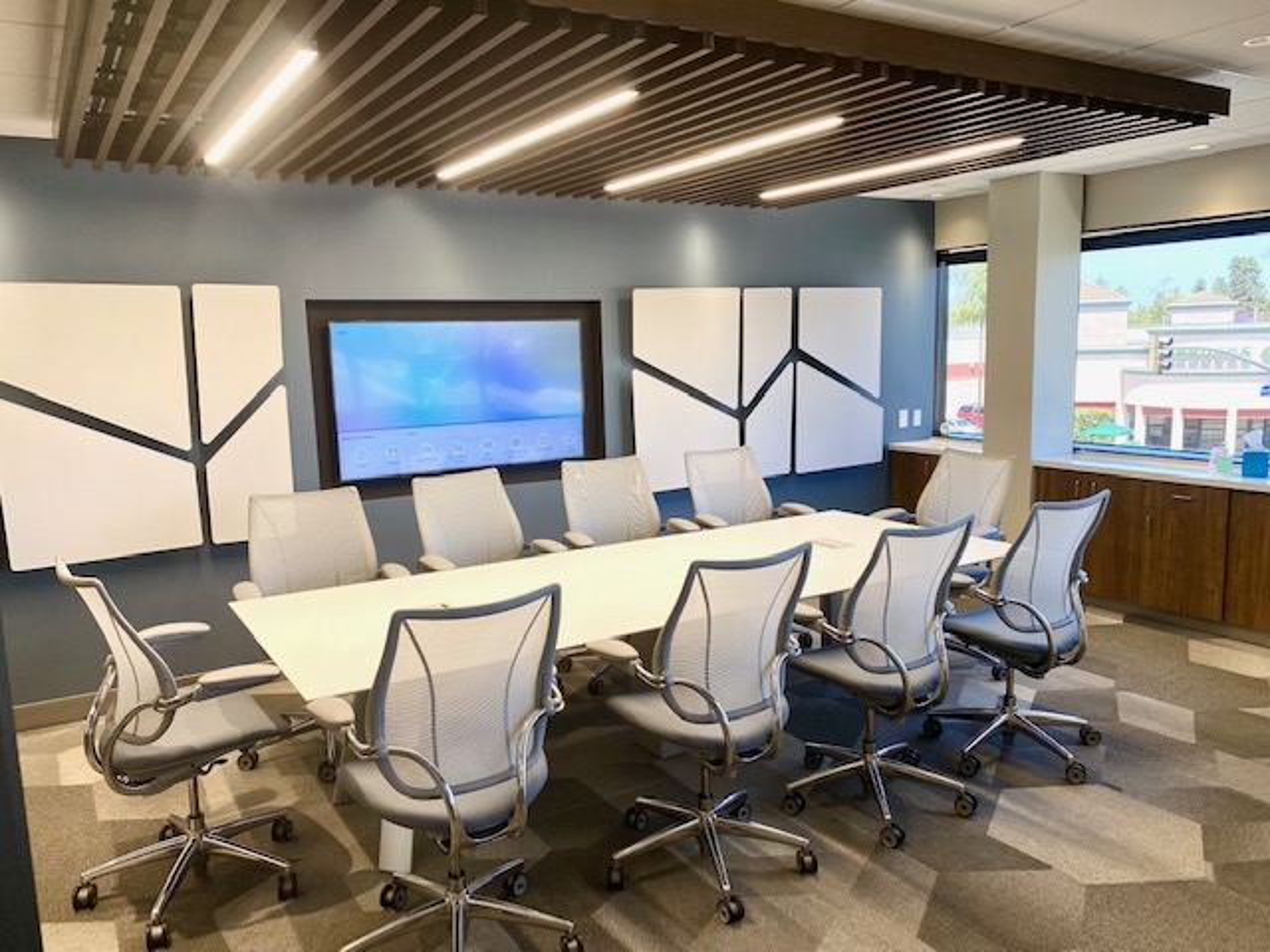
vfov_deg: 53.1
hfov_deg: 67.3
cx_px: 635
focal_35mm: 26
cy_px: 476
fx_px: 954
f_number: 1.8
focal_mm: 4.25
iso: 64
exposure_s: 1/100
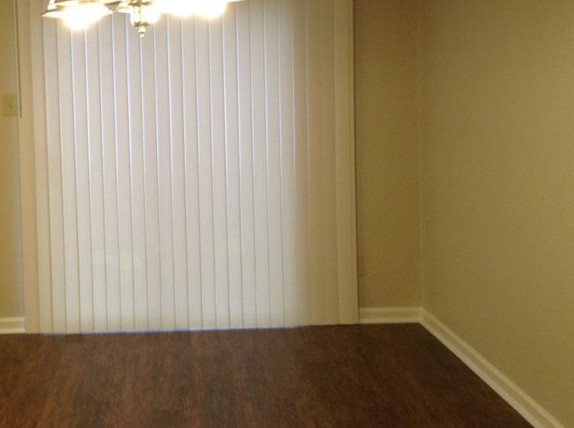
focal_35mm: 50
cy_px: 132
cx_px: 160
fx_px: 827
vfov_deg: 28.8
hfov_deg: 37.5
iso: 64
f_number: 2.4
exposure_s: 1/24
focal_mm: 3.3
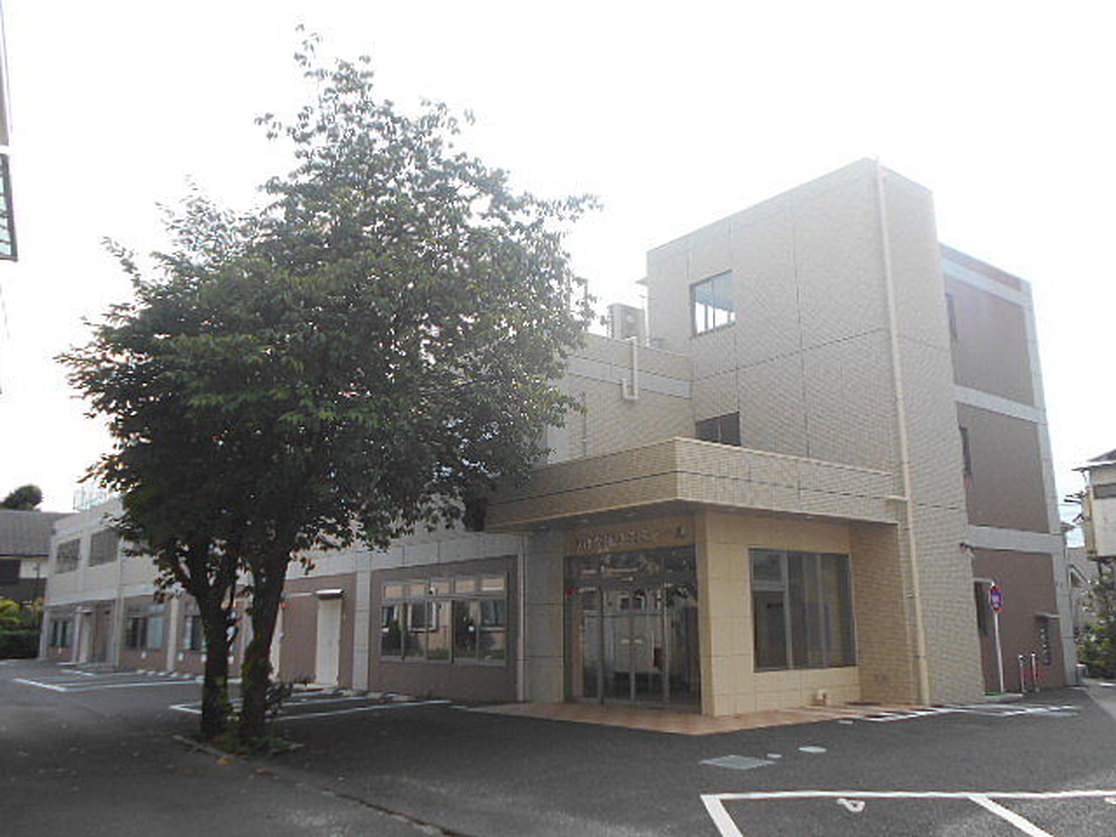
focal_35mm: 30
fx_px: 967
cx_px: 558
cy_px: 418
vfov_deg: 46.8
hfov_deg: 60.0
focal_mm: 5.1
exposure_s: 1/500
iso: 80
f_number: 3.4
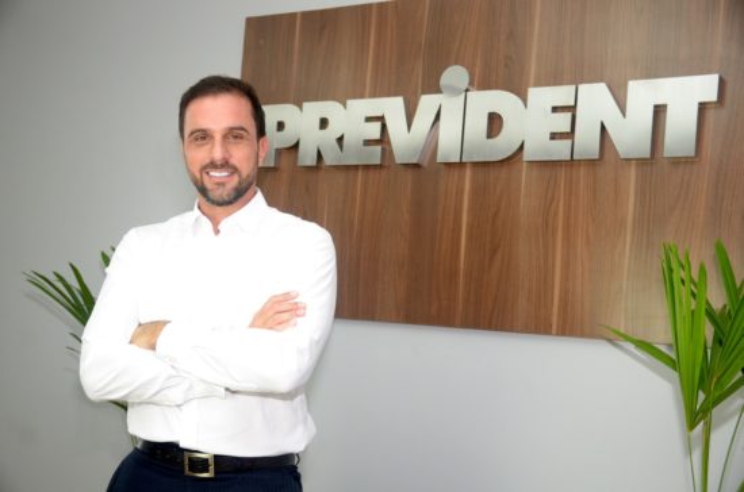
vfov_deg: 26.4
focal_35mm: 51
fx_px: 1052
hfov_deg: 39.0
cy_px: 246
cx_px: 372
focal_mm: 34
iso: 1000
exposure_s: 1/60
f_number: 4.5
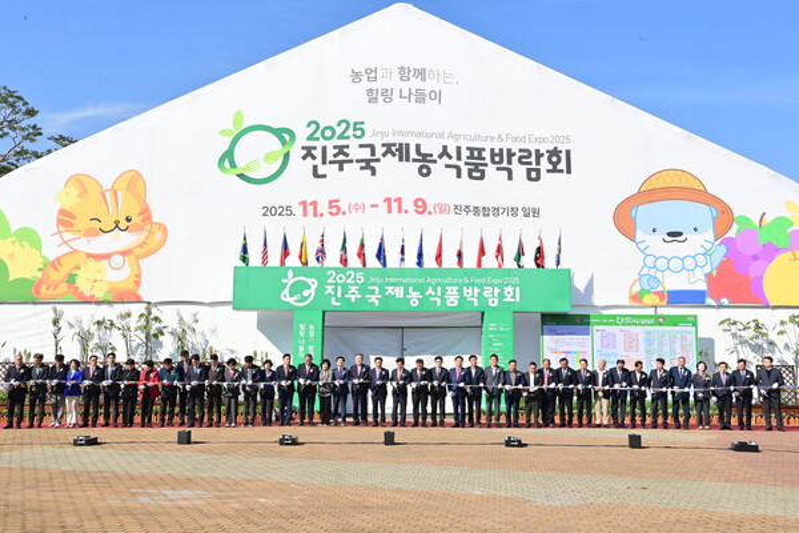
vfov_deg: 36.9
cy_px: 266
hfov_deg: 53.1
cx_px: 400
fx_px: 799
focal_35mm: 36
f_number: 16
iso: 320
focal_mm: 36
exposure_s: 1/250
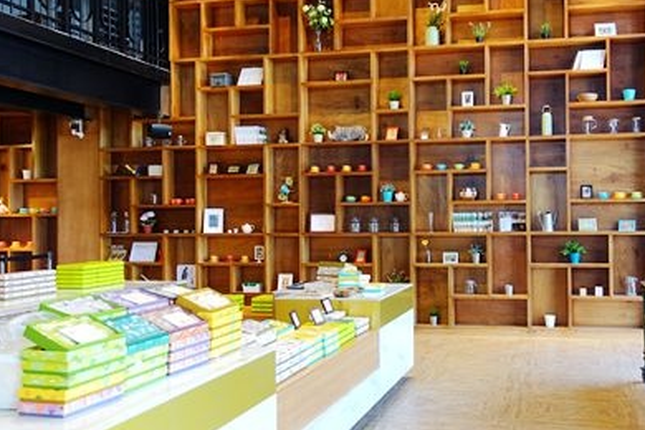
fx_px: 717
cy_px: 208
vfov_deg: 33.4
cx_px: 415
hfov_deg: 47.9
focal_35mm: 40
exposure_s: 1/30
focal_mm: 8.8
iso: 125
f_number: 2.2
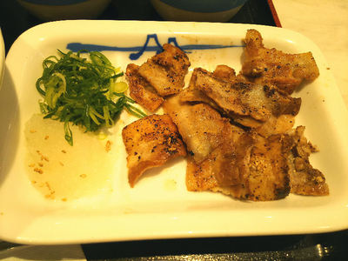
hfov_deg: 65.3
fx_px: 271
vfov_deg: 51.4
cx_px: 174
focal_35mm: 27
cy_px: 130
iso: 32
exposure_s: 1/120
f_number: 1.9
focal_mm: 4.2
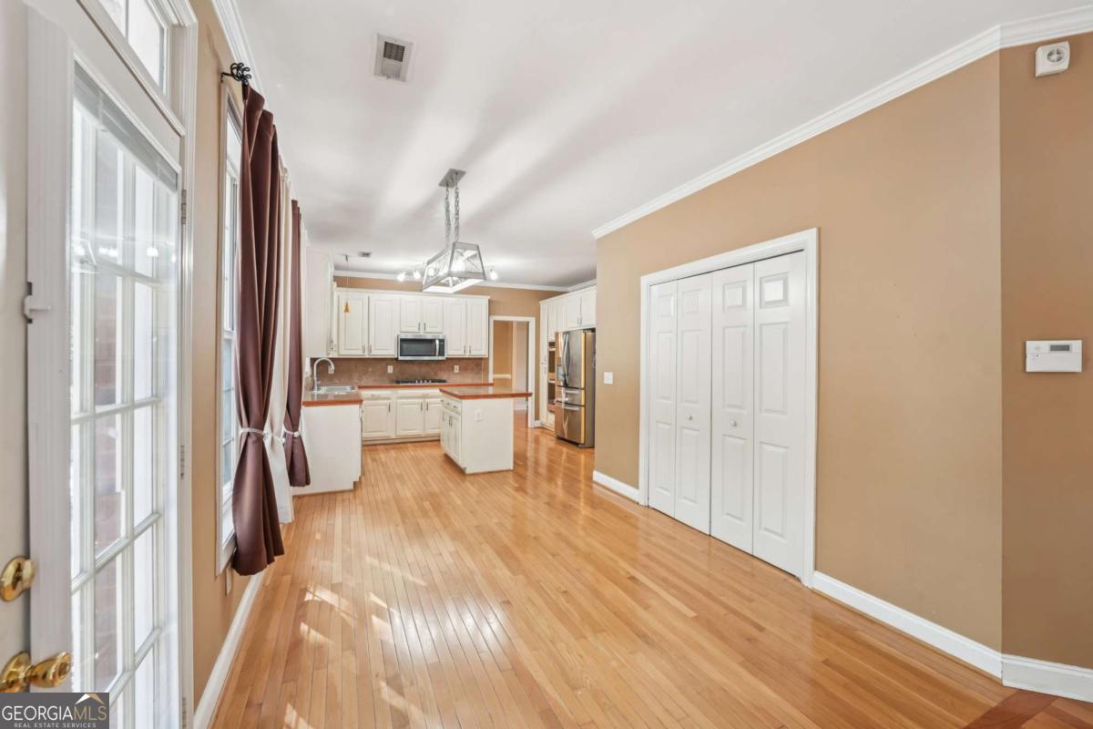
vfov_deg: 81.2
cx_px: 546
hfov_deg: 104.3
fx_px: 425
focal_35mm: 14
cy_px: 364
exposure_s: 1/10
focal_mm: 14
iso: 320
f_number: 8
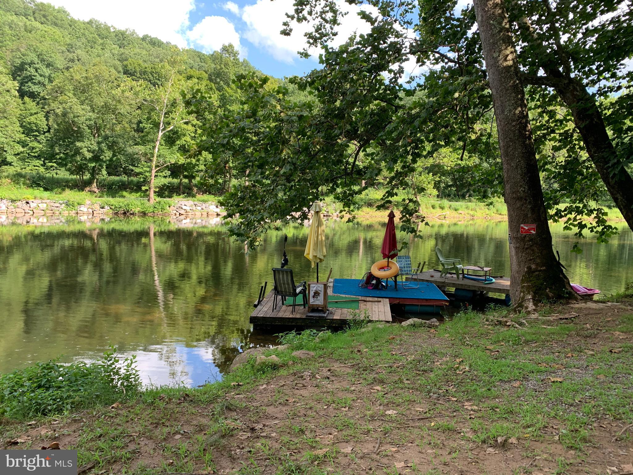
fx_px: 475
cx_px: 316
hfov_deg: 67.3
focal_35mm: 26
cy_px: 238
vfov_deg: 53.1
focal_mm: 4.25
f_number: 1.8
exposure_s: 1/204
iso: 25
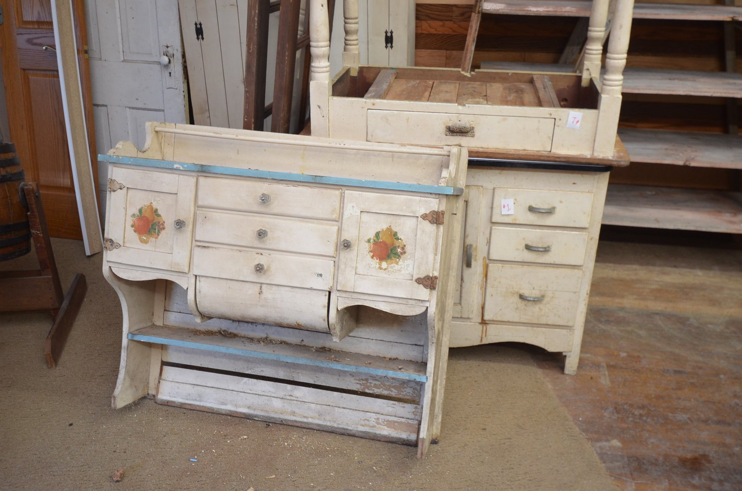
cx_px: 371
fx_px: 679
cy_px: 246
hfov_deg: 57.3
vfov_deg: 39.8
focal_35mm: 33
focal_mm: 22
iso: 800
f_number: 4.5
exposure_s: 1/60
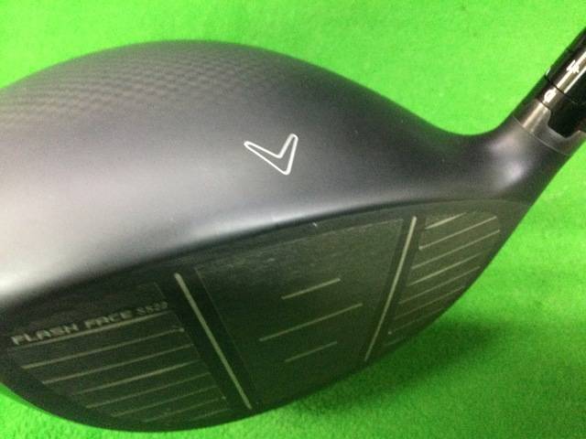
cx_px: 293
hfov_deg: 58.4
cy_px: 220
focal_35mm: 31
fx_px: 525
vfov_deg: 45.4
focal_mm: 3.3
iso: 250
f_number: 2.4
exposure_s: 1/15
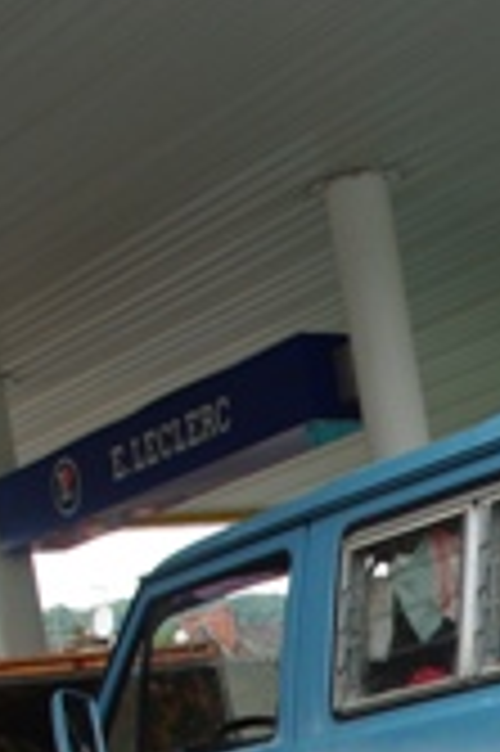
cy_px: 928
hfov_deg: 11.2
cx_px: 685
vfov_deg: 16.4
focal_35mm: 119
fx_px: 2484
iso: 200
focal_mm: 21.25
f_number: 6.7
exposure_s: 1/20
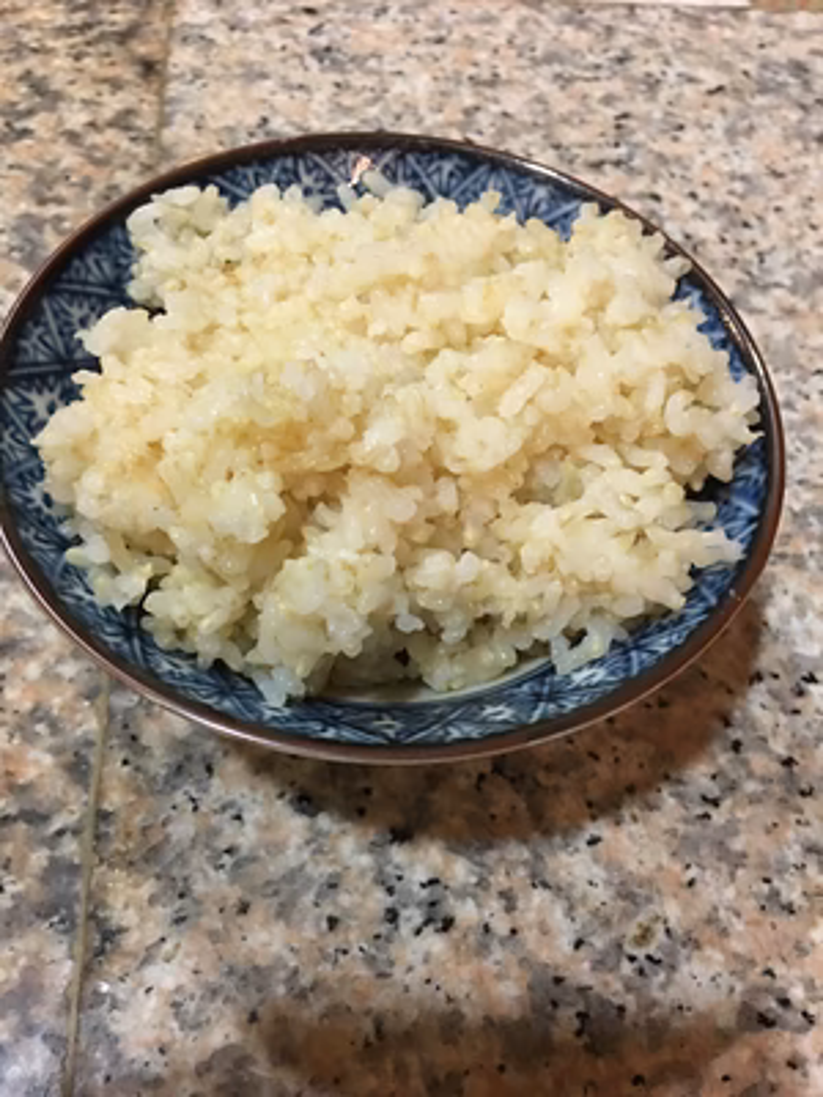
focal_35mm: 29
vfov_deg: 61.7
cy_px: 548
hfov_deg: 48.2
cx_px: 412
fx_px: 919
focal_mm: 4.15
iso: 50
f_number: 2.2
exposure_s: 1/4
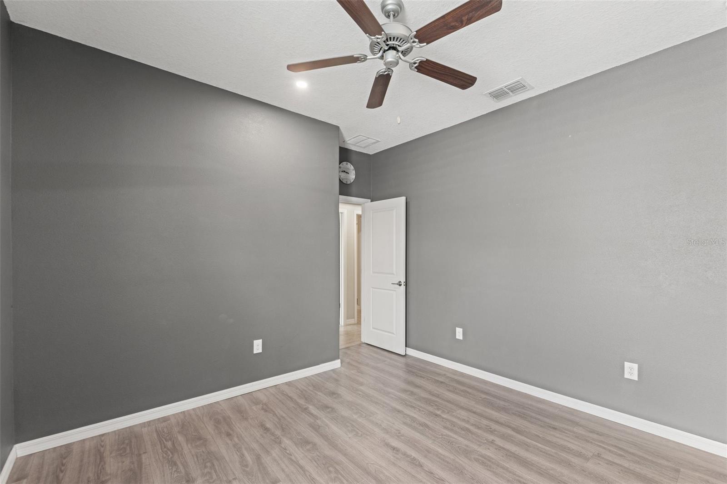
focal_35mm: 15
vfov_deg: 77.3
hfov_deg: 100.4
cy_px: 242
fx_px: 303
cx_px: 364
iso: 400
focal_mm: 10
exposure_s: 1/2
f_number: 7.1
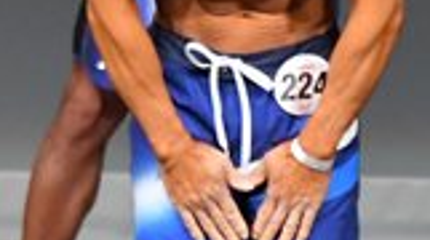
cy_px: 59
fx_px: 19855
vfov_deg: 0.7
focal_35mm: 1744
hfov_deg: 1.2
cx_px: 167
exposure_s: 1/400
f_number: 5.6
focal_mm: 230
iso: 5000
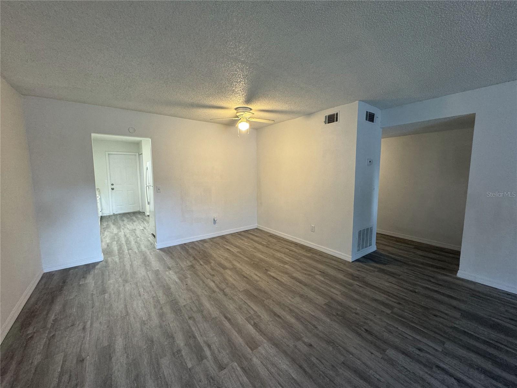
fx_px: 209
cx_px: 258
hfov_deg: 102.1
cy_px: 194
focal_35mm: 14
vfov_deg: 85.7
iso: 160
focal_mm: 2.22
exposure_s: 1/60
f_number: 2.2
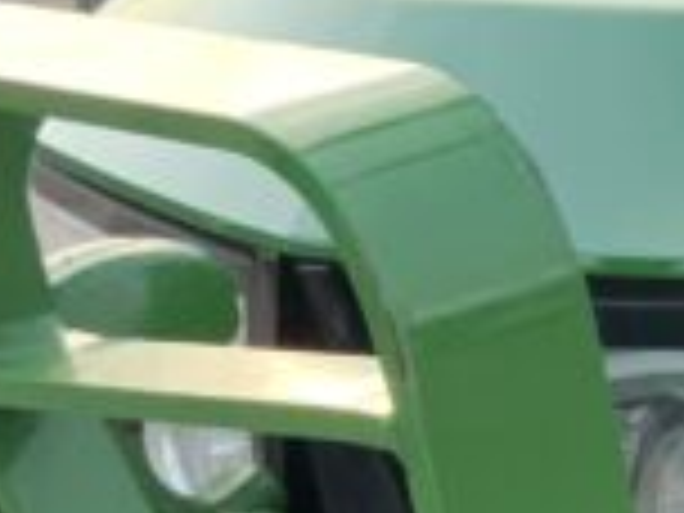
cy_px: 562
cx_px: 1728
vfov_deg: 7.6
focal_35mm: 195
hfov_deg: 9.0
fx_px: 3853
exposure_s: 1/122
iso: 32
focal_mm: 3
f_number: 1.8
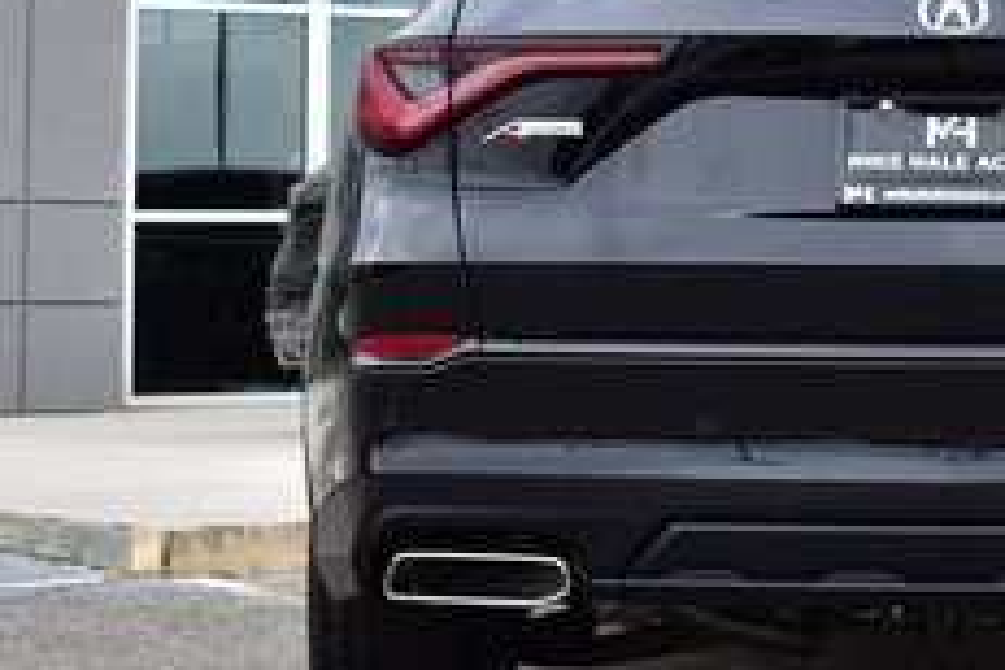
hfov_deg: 18.6
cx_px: 940
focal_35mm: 108
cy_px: -35
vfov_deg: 12.5
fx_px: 3015
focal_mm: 26
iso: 100
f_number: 5
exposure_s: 1/100
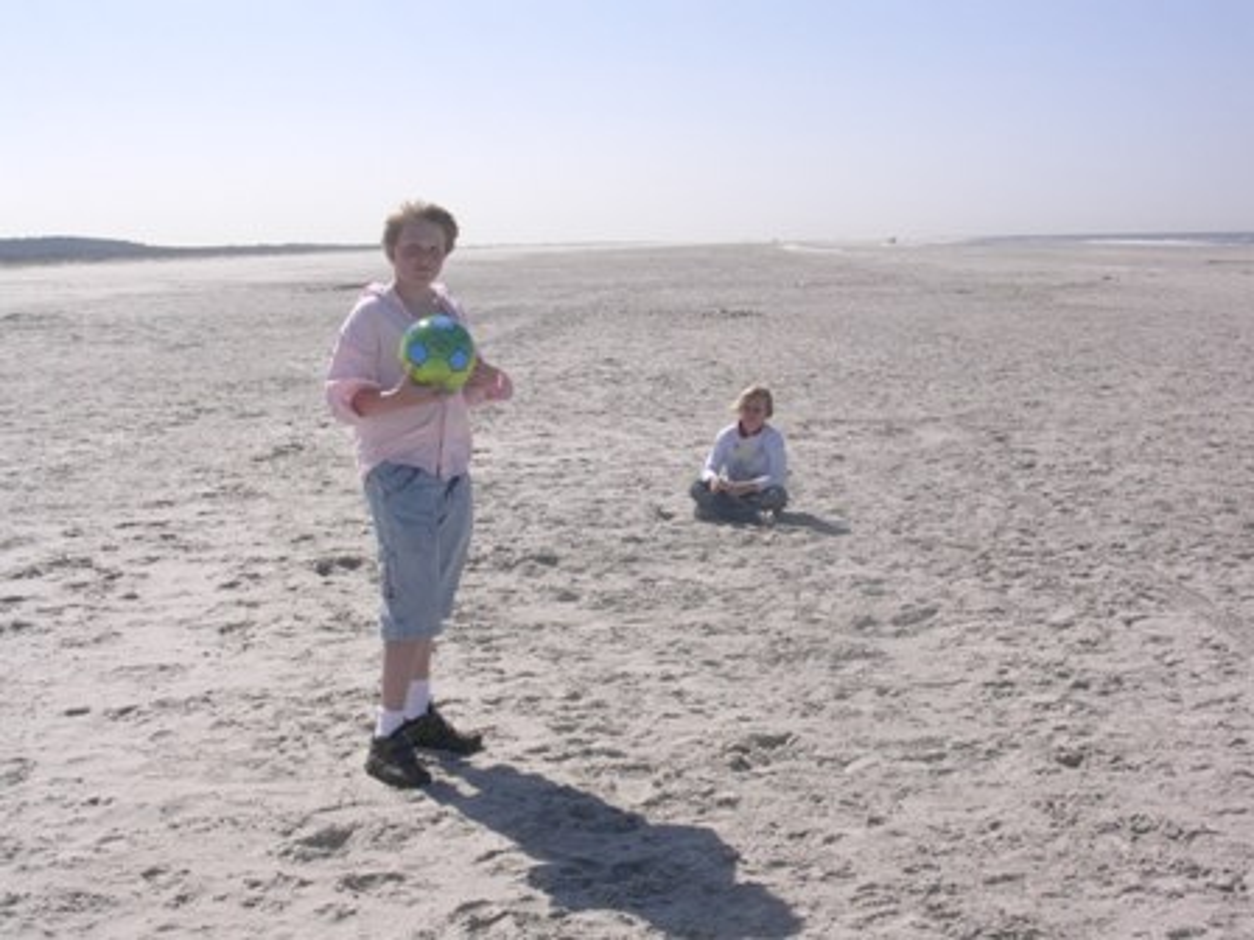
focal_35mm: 45
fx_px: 1630
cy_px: 470
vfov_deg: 32.2
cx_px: 627
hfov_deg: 42.1
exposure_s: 1/497
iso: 70
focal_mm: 6.7
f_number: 5.8
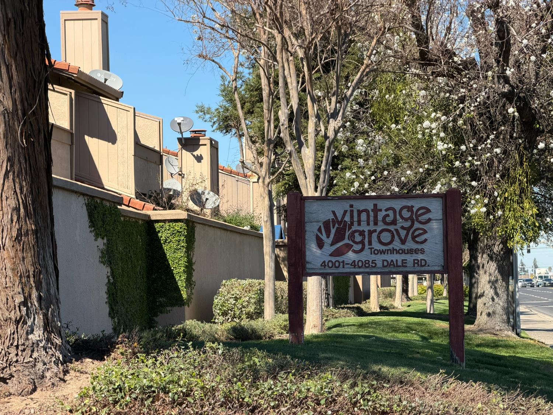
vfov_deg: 14.8
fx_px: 1598
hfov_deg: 19.6
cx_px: 276
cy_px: 208
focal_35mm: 100
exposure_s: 1/638
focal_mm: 16.89
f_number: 2.8
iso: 50
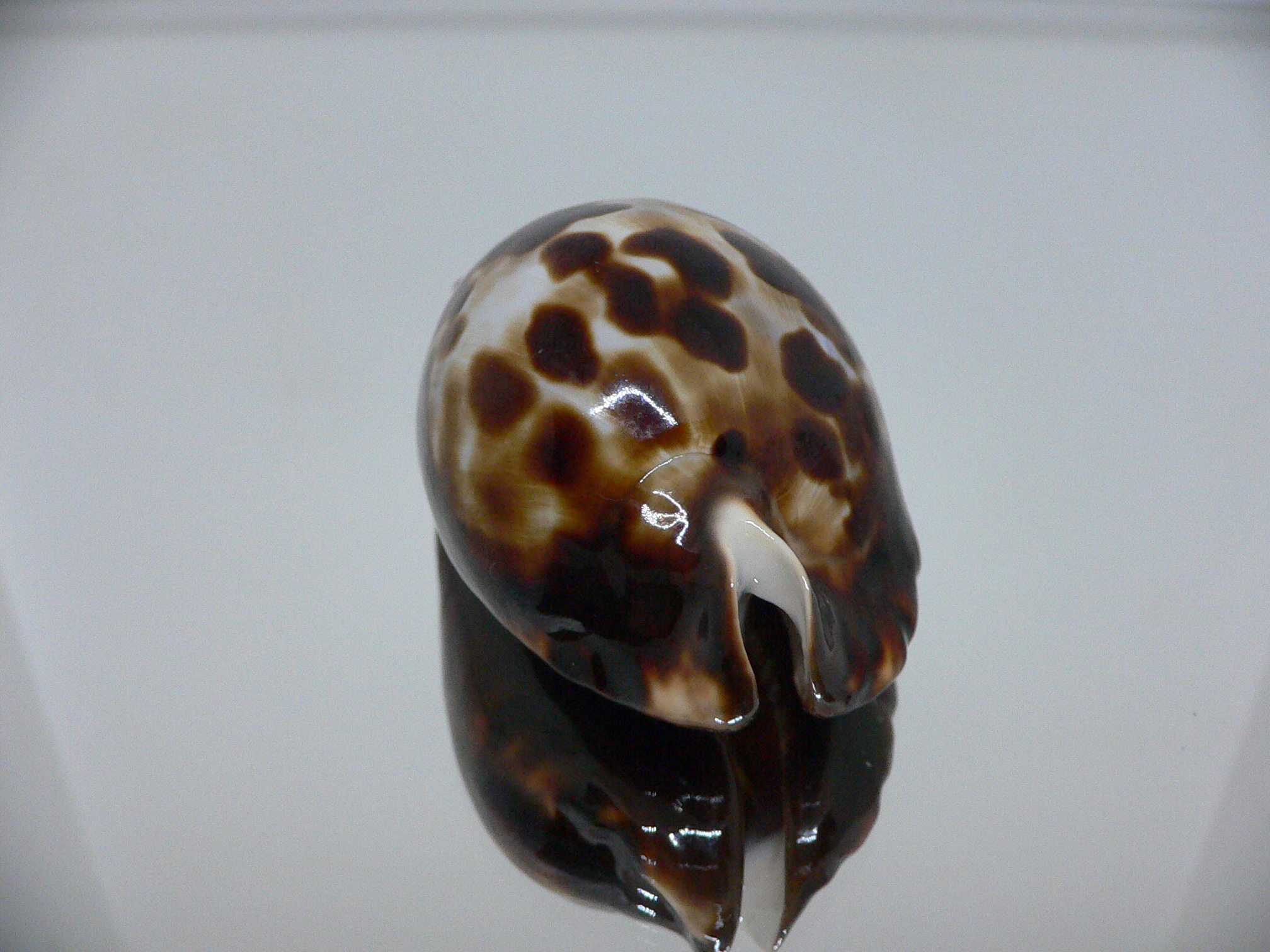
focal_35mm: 35
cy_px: 476
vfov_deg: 40.7
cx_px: 635
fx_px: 1284
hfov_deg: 52.6
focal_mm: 4.6
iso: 200
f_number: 2.8
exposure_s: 1/60
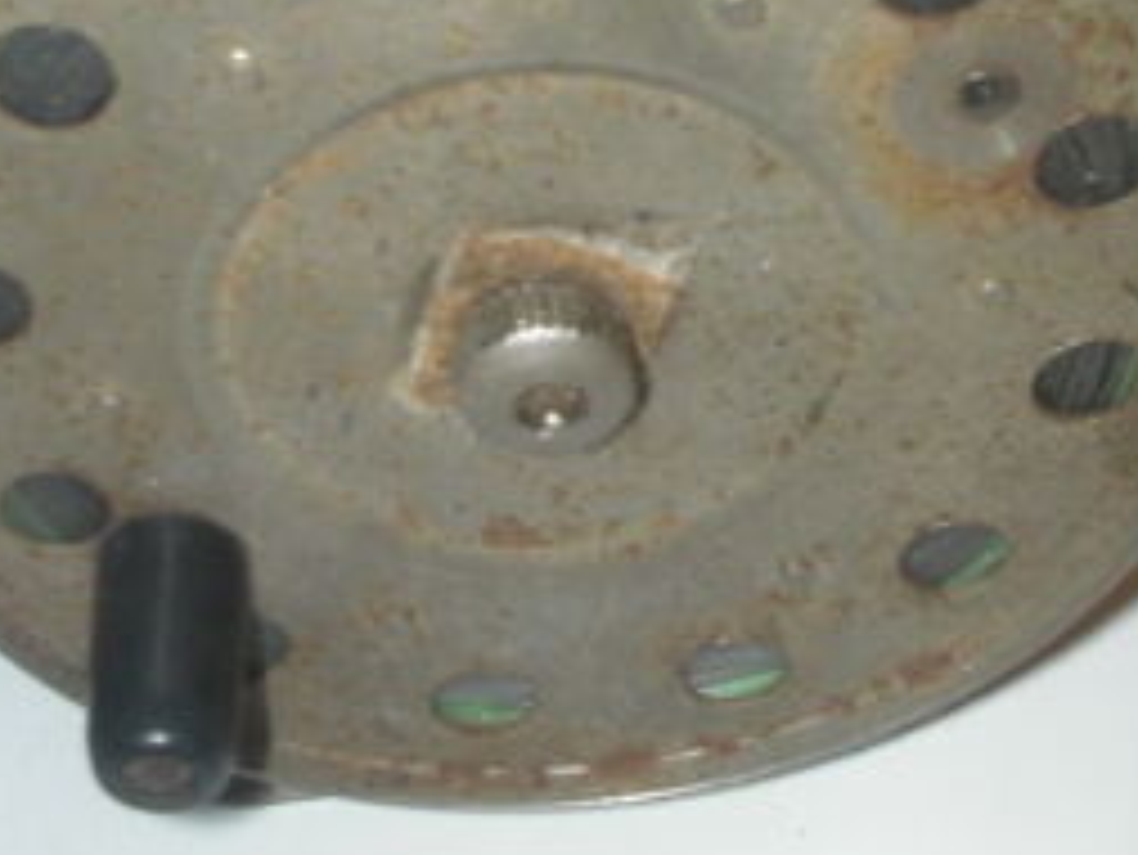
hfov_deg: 27.0
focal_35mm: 72
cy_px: 220
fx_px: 2368
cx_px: 553
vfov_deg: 20.3
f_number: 5.6
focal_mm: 6.3
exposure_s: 1/30
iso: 200
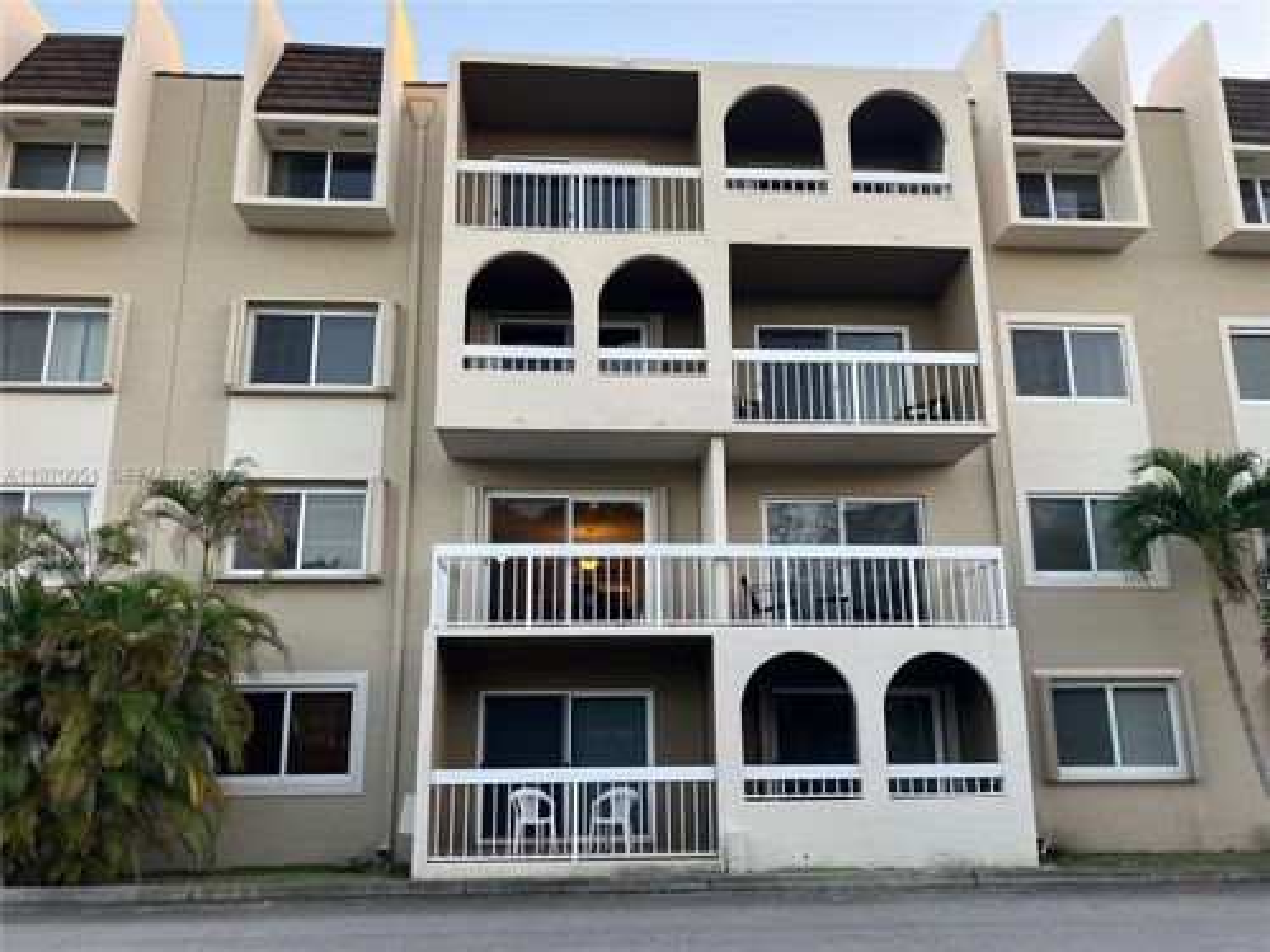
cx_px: 635
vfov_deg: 49.7
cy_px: 476
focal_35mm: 28
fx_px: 1027
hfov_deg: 63.4
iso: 64
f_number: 1.8
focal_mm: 3.99
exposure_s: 1/121
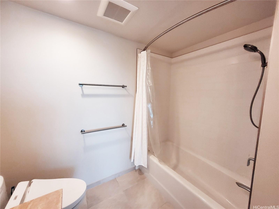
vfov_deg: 89.9
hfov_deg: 106.2
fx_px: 105
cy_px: 104
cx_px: 140
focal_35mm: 13
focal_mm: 1.74
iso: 160
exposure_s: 1/60
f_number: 2.2
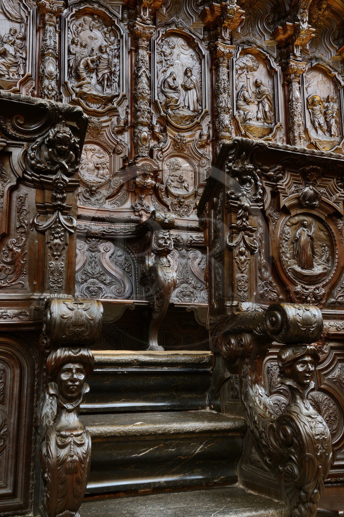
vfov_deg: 50.7
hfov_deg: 35.0
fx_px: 546
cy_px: 258
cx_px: 172
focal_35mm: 38
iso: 1600
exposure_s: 1.3
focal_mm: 38
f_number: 14
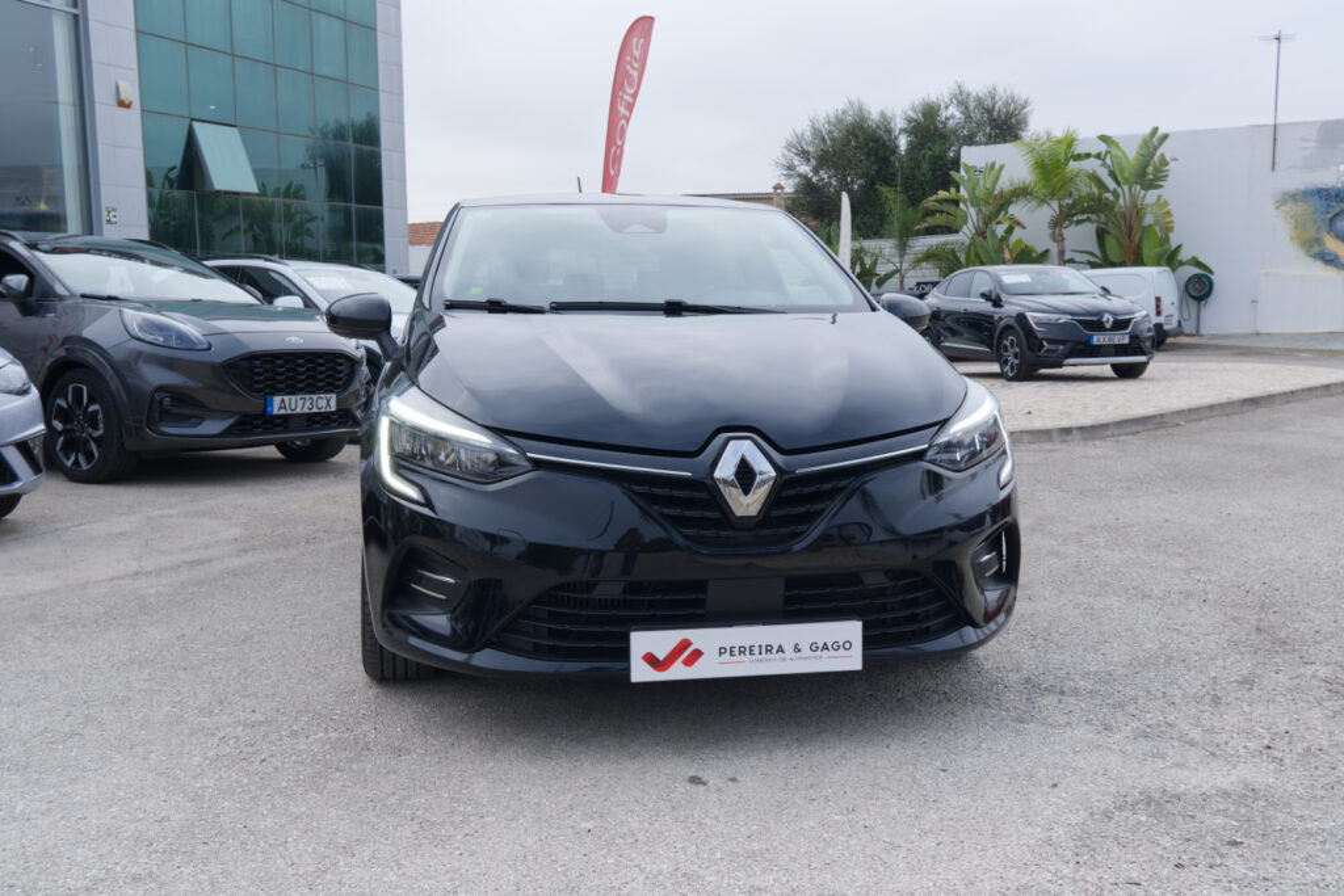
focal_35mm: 33
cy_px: 448
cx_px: 672
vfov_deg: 40.0
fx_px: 1232
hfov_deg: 57.2
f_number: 9
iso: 160
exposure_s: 1/100
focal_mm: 22.1
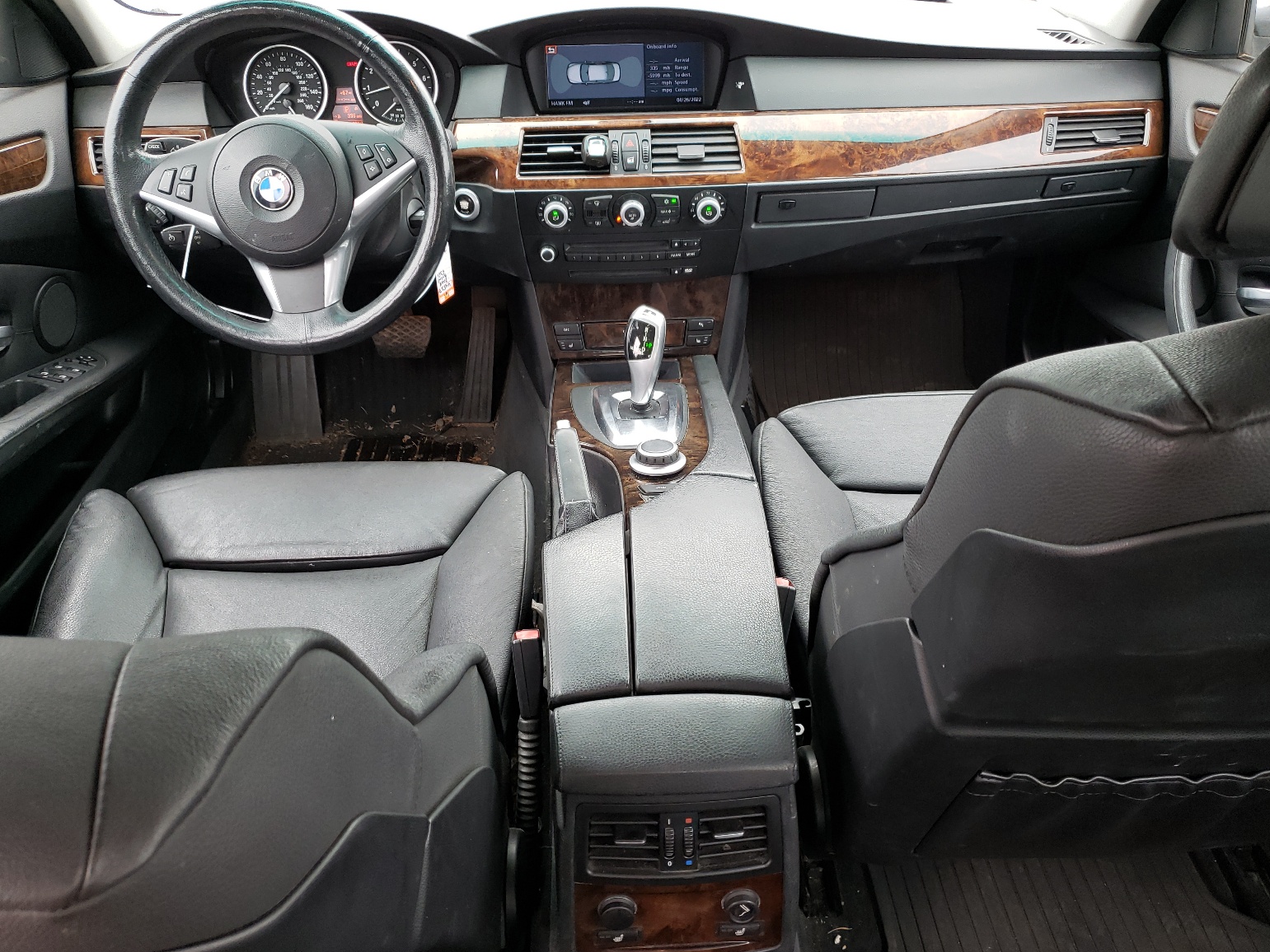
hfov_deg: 65.3
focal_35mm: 27
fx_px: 991
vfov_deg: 51.4
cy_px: 467
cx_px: 646
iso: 70
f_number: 1.5
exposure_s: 1/100
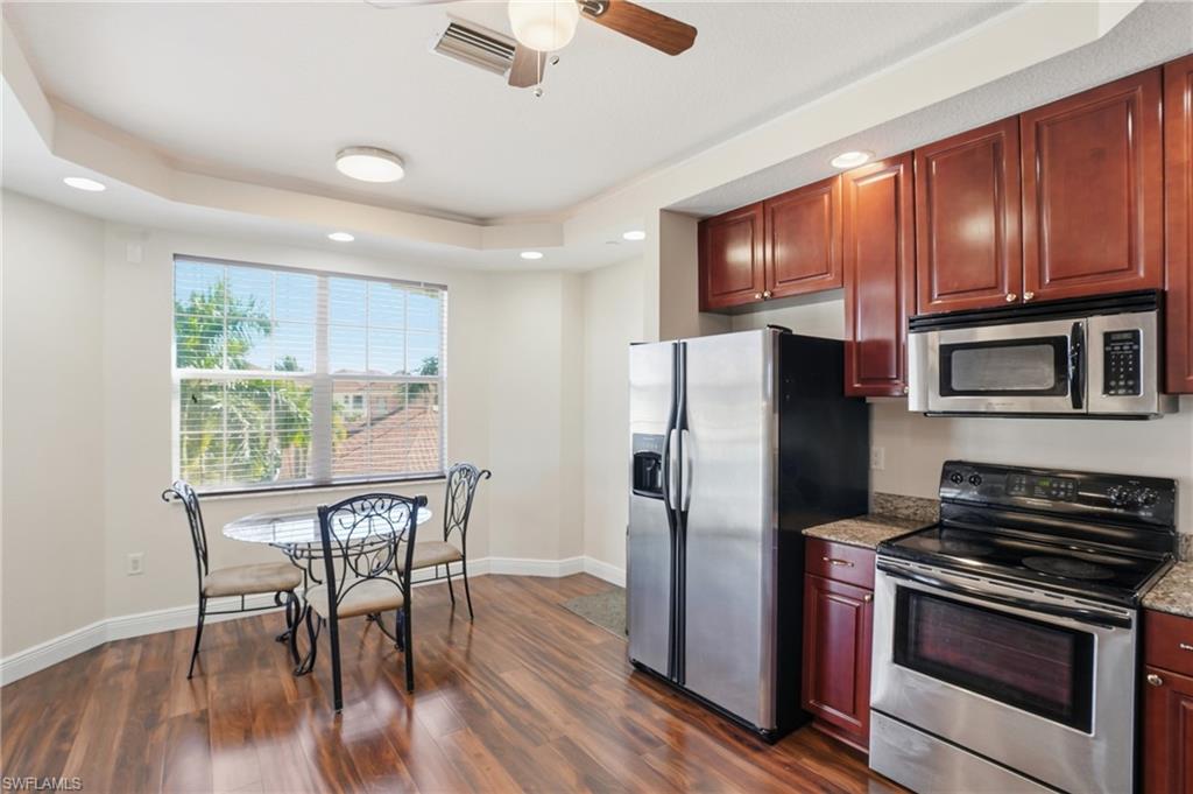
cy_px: 397
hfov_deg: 96.8
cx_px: 596
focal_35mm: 16
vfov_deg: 73.7
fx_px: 530
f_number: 9
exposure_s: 1/100
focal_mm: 16
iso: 500
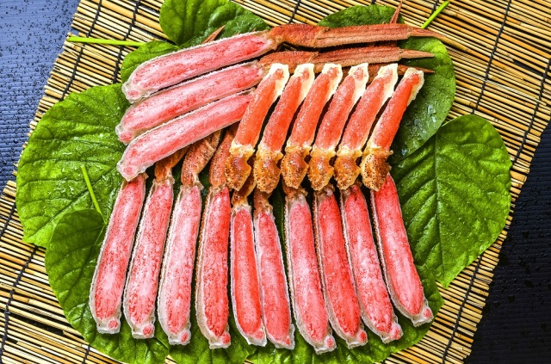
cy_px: 182
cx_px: 276
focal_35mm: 90
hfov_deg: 22.7
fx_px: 1374
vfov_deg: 15.1
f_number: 10
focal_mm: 60
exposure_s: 1/6
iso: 100
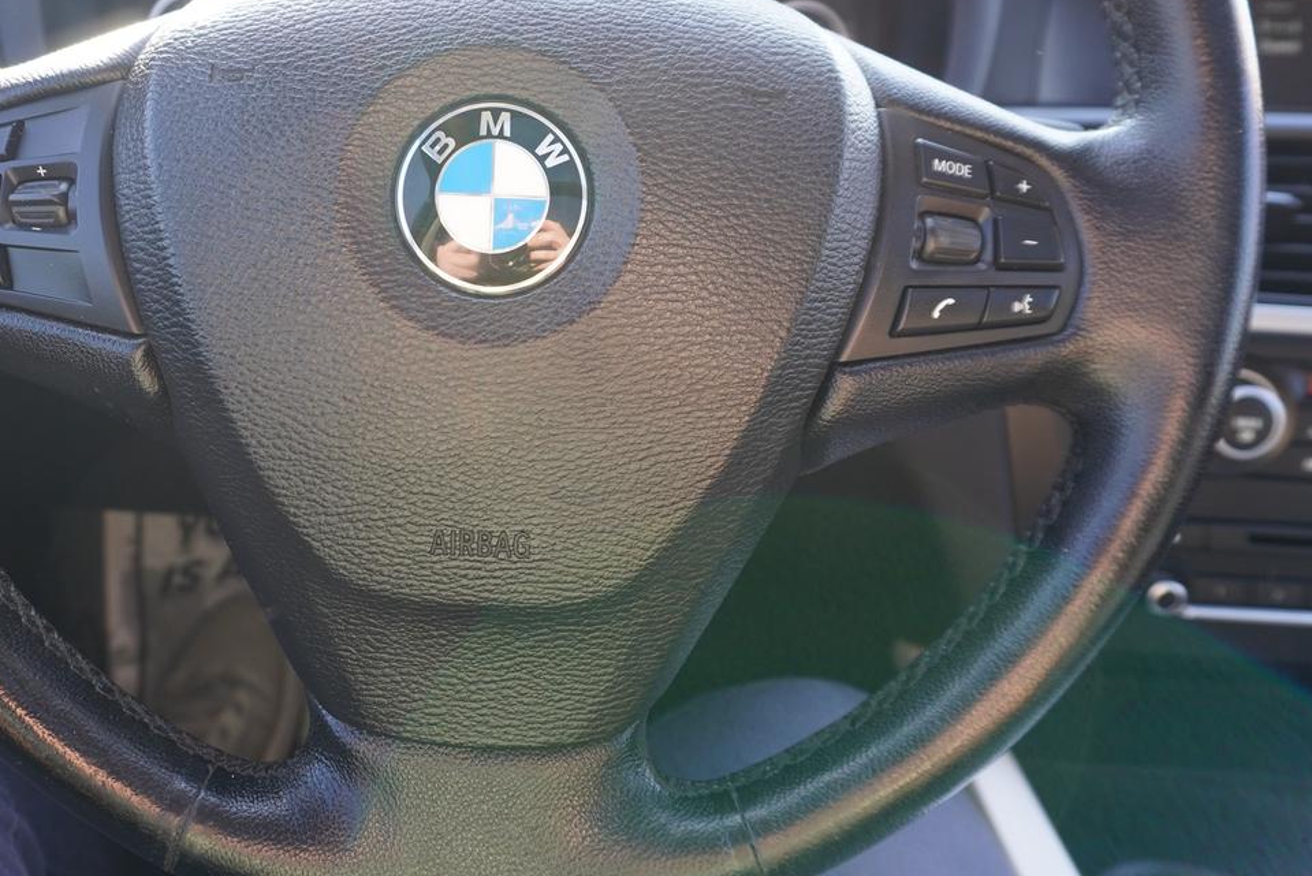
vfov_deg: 41.0
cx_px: 536
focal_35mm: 32
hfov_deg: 58.3
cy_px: 366
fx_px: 1167
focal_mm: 16
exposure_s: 1/60
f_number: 4
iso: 250
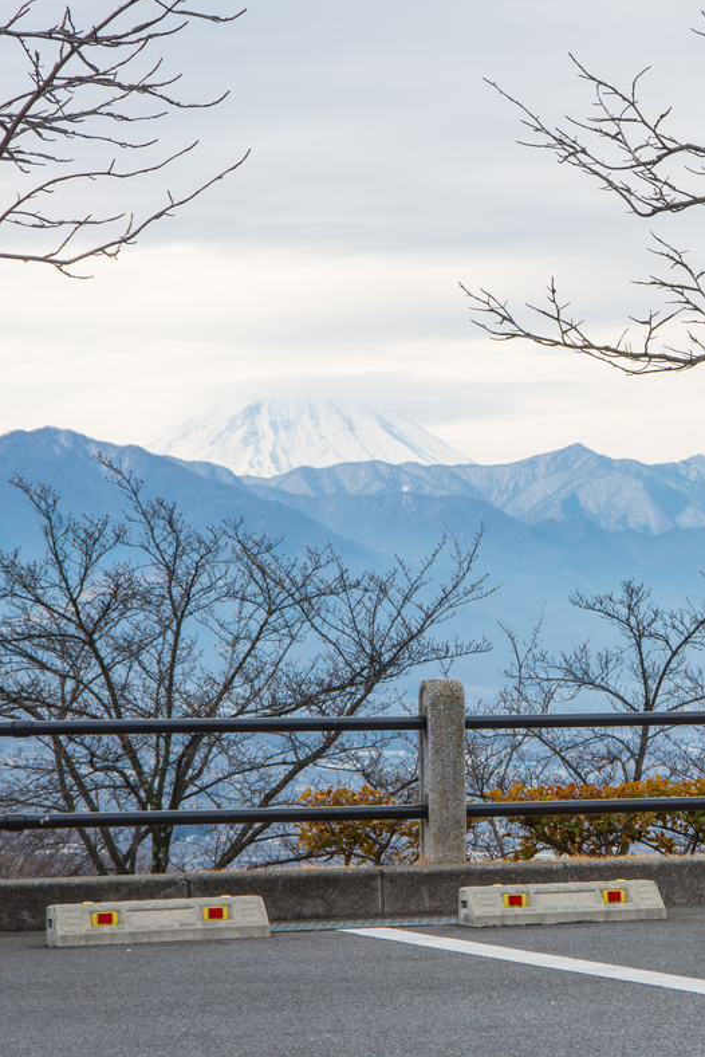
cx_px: 686
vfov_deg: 17.1
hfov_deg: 11.3
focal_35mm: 120
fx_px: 3522
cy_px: 529
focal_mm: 53
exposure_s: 1/320
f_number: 8
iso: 160
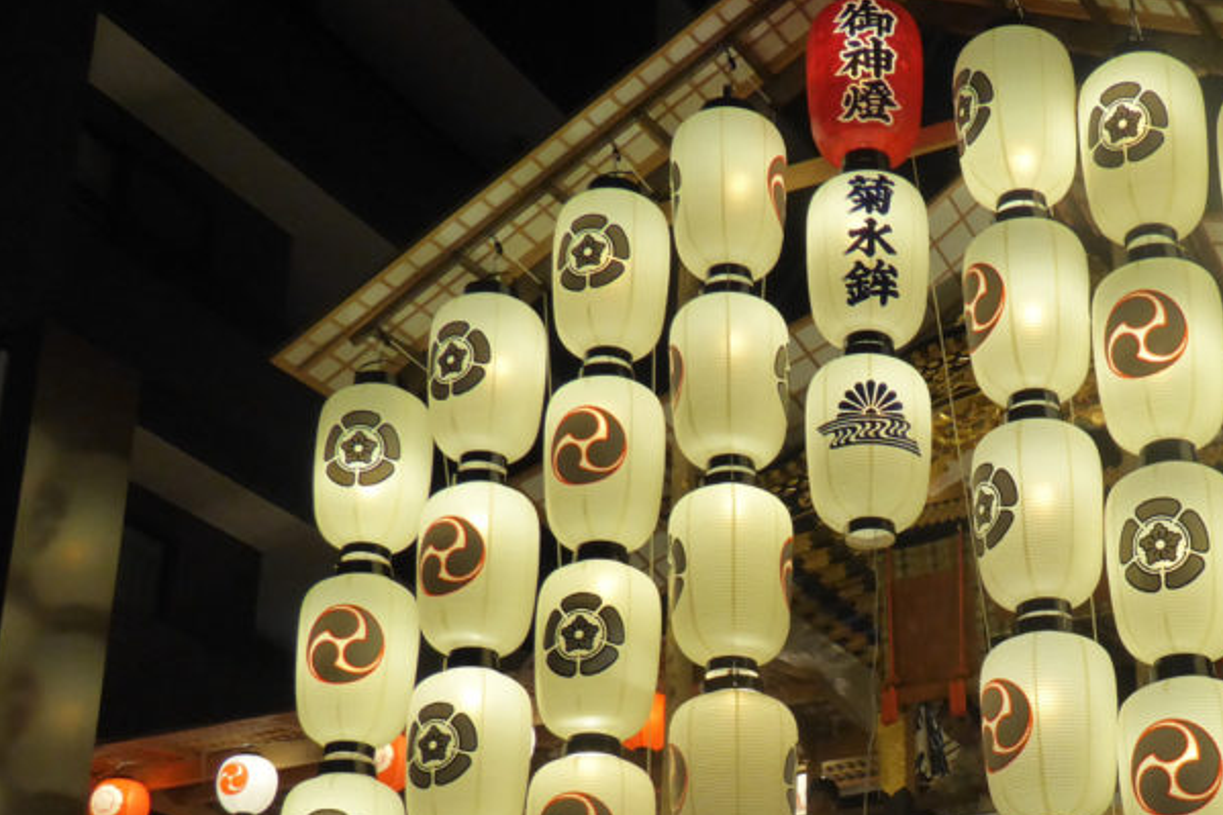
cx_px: 976
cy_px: 645
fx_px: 2173
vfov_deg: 21.0
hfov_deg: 30.7
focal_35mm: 64
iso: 400
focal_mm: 6.3
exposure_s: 1/30
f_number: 3.7
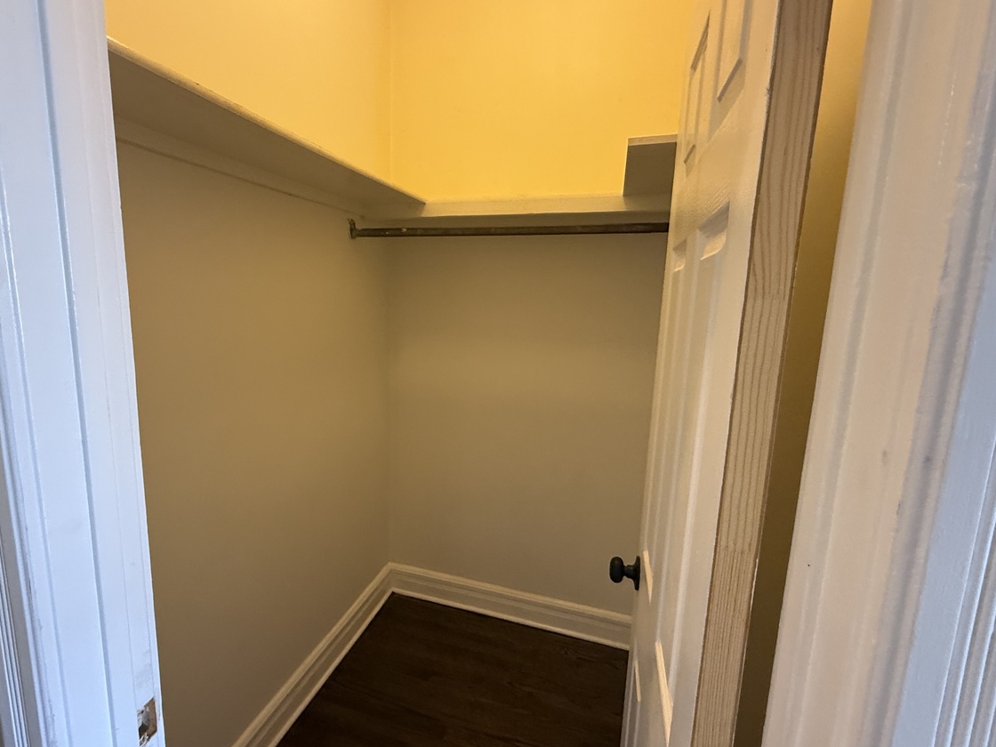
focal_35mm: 18
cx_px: 441
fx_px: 518
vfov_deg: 71.6
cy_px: 382
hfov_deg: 87.4
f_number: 2.2
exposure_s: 1/60
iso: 400
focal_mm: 2.22
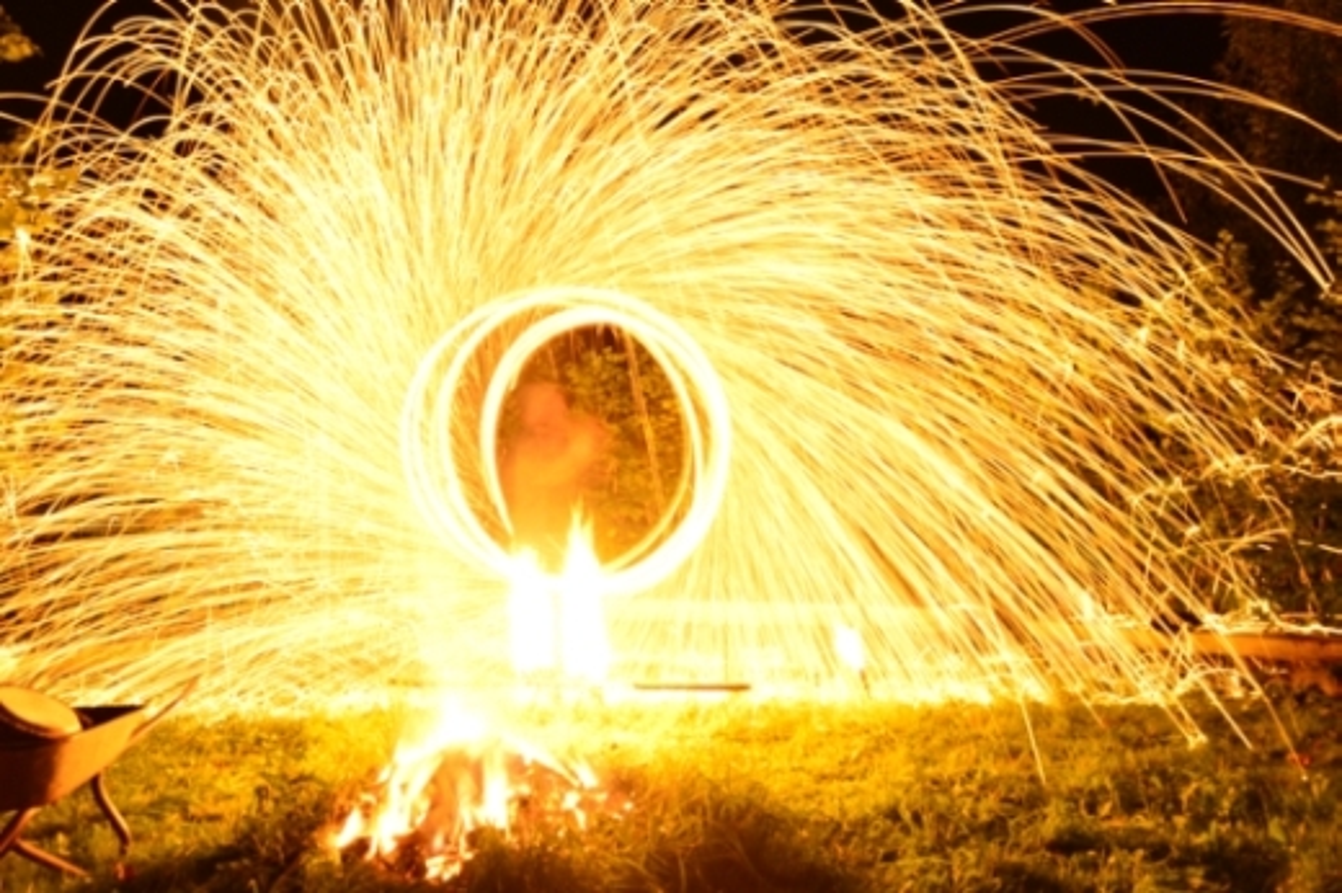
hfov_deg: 67.4
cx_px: 671
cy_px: 446
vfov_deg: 47.9
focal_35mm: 27
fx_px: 1006
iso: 800
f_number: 8
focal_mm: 18
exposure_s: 2
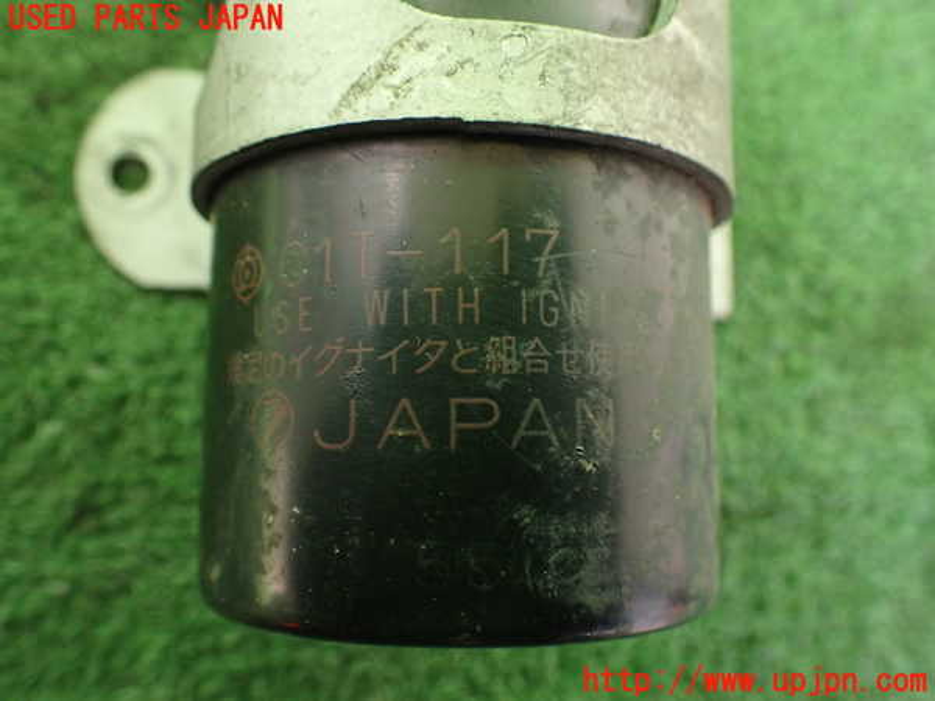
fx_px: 810
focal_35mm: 30
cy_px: 350
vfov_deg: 46.8
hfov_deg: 60.0
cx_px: 468
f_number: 2.3
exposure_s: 1/125
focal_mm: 5.4
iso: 500
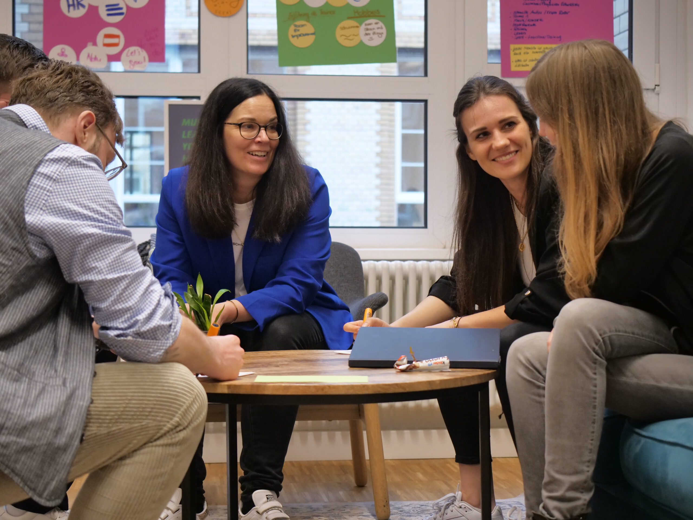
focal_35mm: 70
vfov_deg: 21.0
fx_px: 1401
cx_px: 346
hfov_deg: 27.8
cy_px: 260
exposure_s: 1/200
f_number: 2.8
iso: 1250
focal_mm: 35
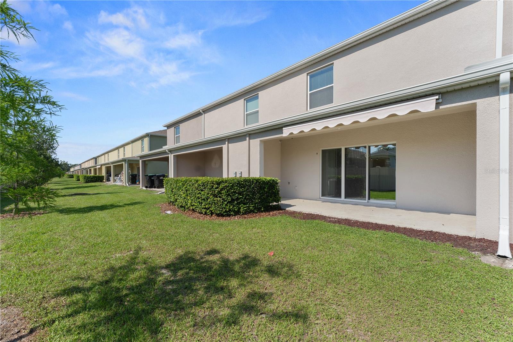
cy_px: 171
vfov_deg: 81.2
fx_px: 199
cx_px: 256
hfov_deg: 104.3
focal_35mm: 14
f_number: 7.1
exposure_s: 1/400
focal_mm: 14
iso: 400
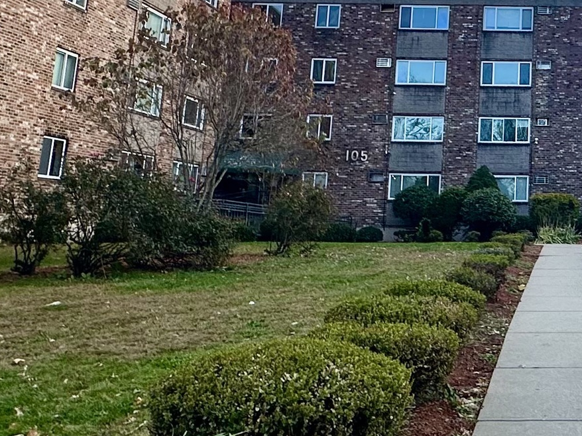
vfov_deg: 28.7
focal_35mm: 49
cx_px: 567
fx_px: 824
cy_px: 58
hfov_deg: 35.6
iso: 40
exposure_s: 1/550
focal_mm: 2.22
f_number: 2.2
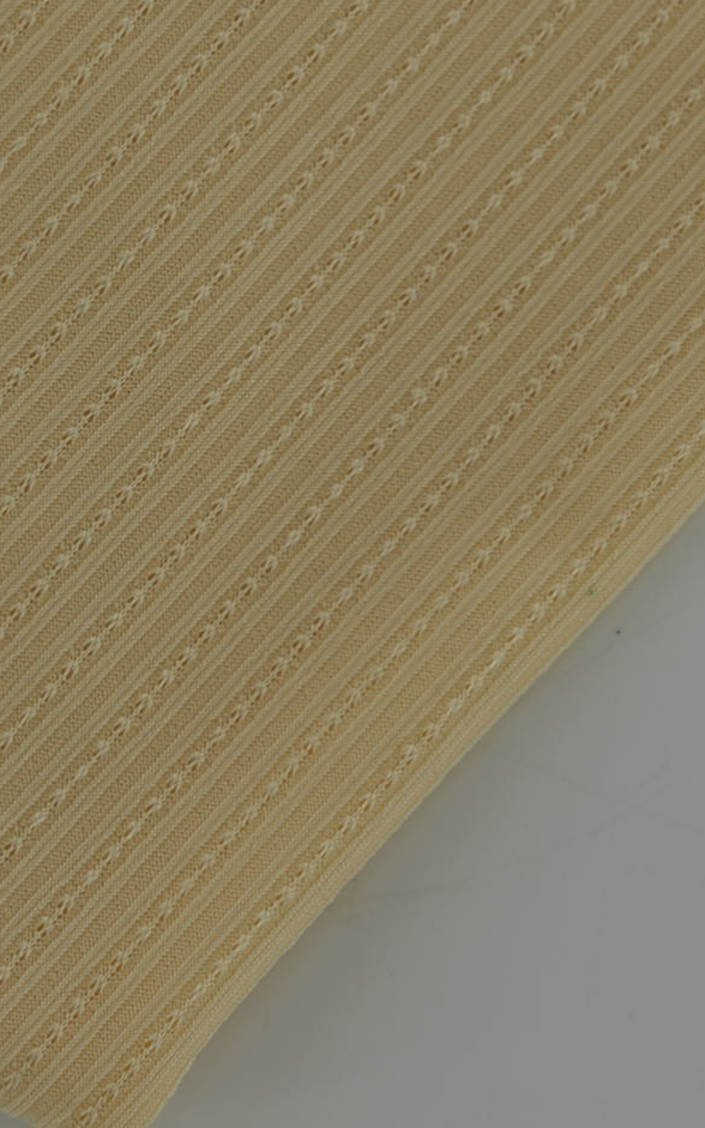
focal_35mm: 163
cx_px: 137
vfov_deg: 12.8
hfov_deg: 8.0
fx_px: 5012
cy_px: 376
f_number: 3.5
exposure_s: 1/400
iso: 100
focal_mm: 50
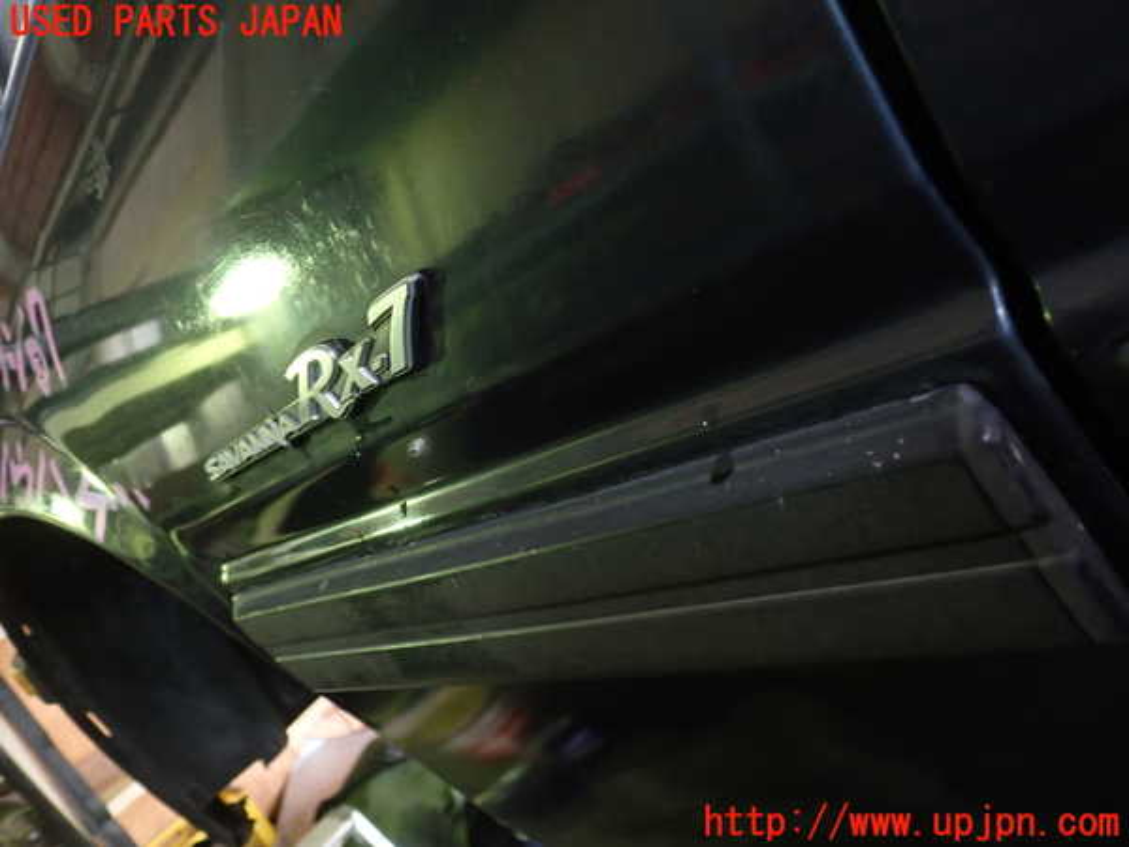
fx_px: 978
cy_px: 424
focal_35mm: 30
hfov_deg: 60.0
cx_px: 564
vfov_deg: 46.8
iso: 320
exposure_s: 1/30
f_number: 2.3
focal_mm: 5.4
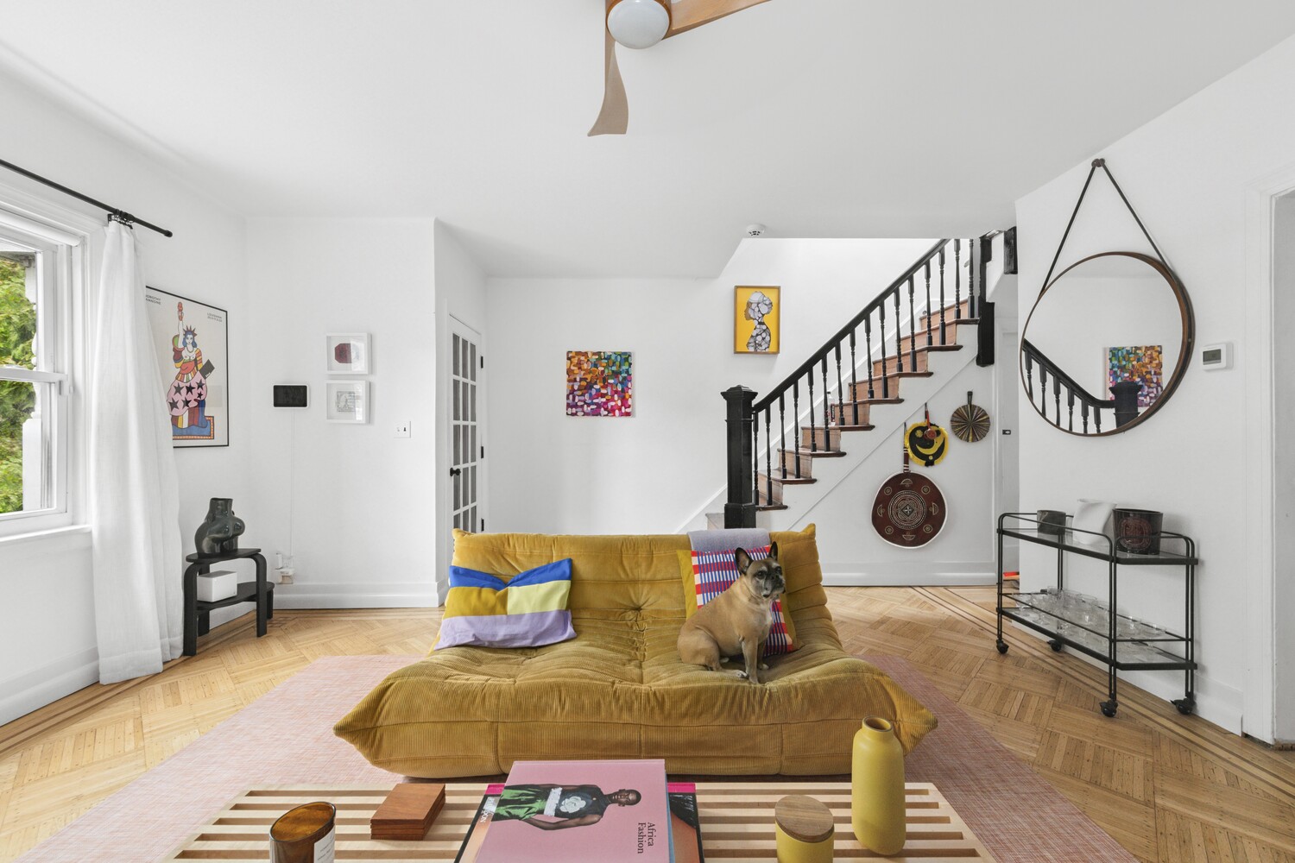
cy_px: 432
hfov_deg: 104.3
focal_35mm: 14
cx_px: 648
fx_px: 504
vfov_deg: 81.2
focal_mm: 14
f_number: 11
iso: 500
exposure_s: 1/3
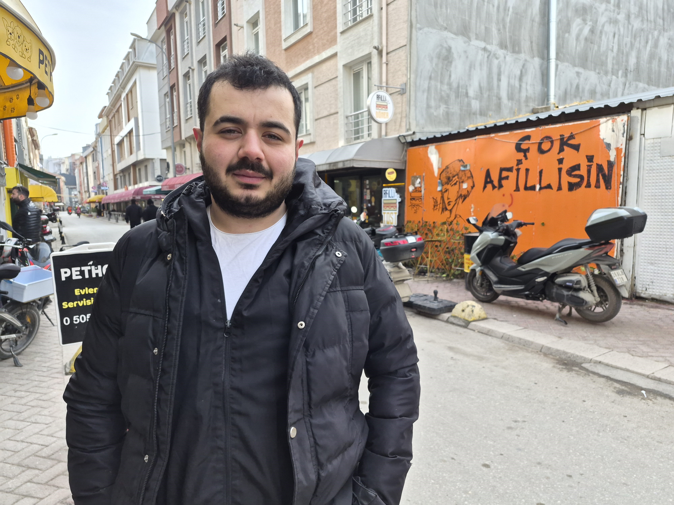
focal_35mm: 23
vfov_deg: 58.9
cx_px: 337
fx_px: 448
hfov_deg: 73.9
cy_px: 252
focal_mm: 5.4
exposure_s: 1/1940
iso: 80
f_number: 1.8
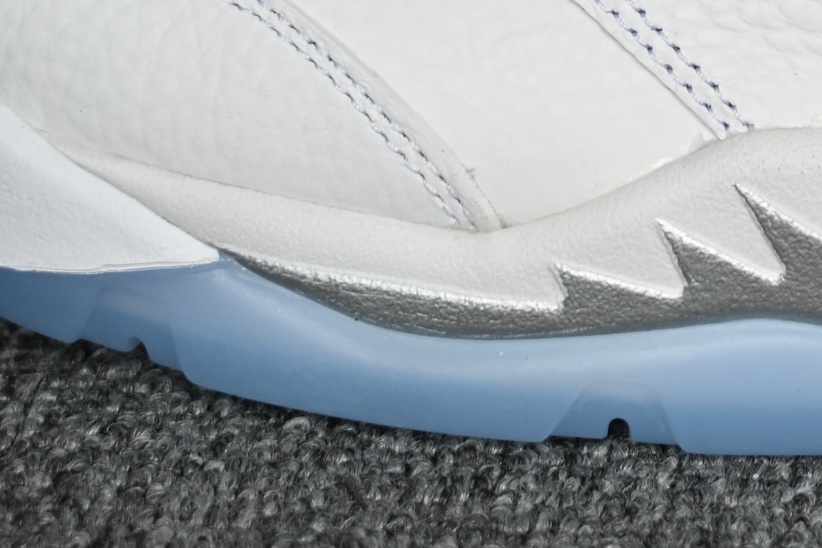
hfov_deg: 15.5
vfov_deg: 10.1
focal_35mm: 128
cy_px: -448
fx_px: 2919
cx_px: 965
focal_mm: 34.5
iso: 320
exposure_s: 1/250
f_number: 4
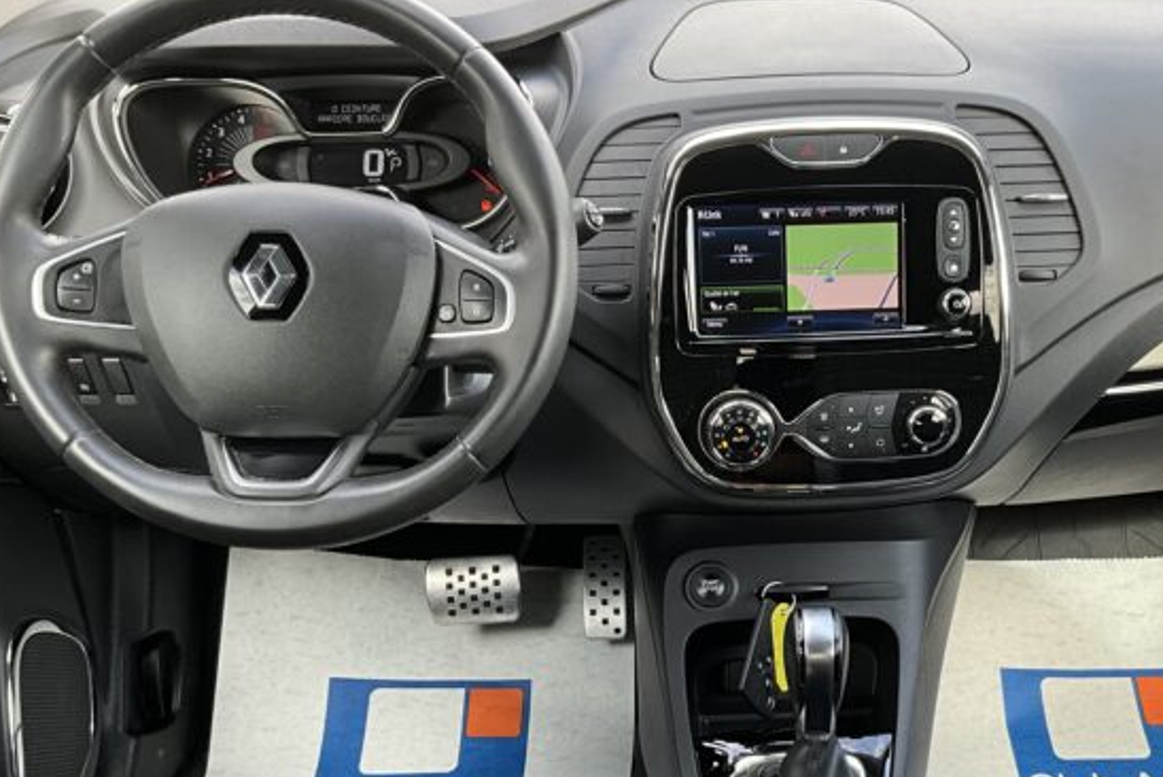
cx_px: 753
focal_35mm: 44
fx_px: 1422
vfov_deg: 30.2
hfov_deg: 44.0
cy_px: 550
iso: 50
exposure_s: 1/122
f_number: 1.8
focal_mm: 3
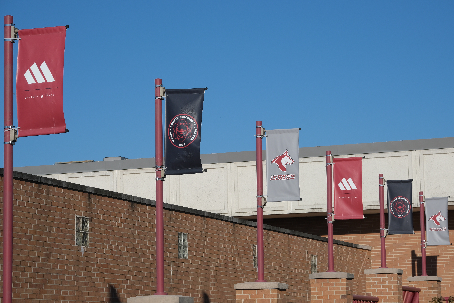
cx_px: 227
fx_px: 1274
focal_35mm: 101
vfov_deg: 13.6
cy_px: 152
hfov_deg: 20.2
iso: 160
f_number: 8
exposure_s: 1/500
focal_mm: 67.1
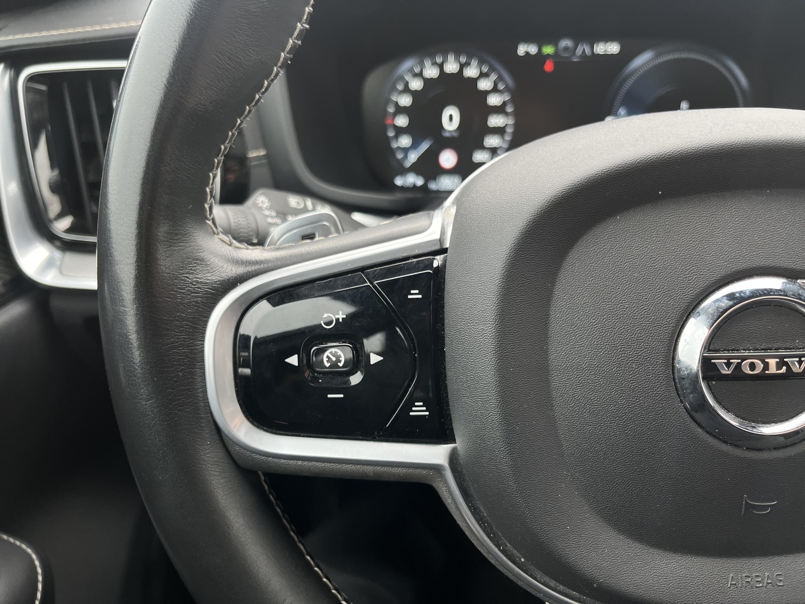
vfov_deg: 53.1
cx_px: 402
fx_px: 605
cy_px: 302
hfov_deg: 67.3
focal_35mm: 26
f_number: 1.6
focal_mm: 5.1
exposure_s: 1/121
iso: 80
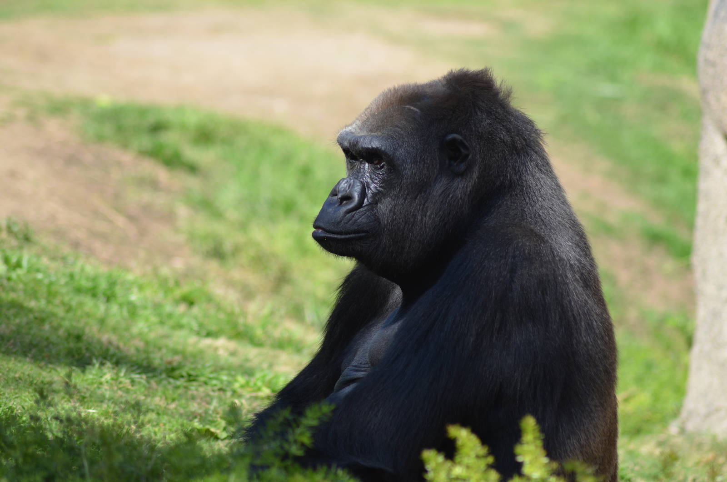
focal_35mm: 330
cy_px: 241
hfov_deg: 6.3
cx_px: 364
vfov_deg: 4.1
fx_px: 6651
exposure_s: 1/1000
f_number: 4.8
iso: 450
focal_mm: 220
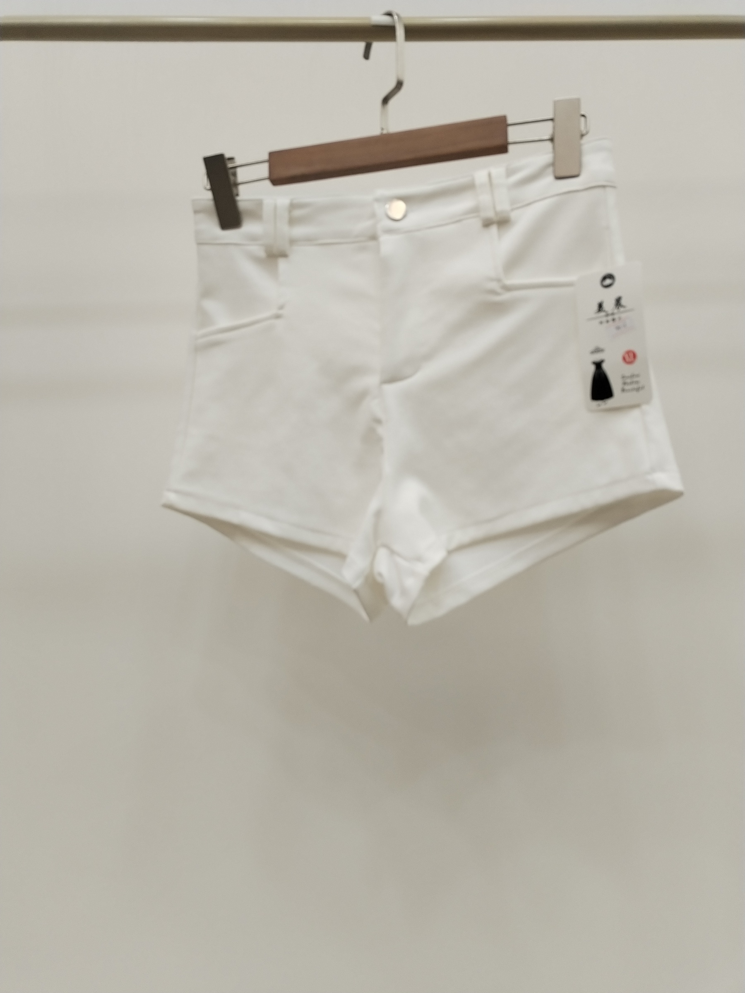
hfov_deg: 48.2
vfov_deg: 61.7
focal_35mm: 29
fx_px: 832
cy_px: 496
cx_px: 372
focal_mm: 4.75
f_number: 1.8
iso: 245
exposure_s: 1/120
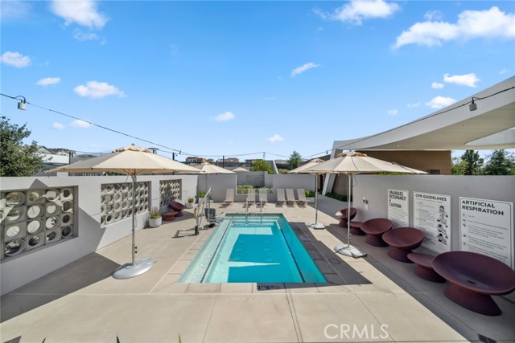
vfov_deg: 90.0
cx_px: 258
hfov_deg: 112.6
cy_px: 172
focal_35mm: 12
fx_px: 172
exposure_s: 1/2000
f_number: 8
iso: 400
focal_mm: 12
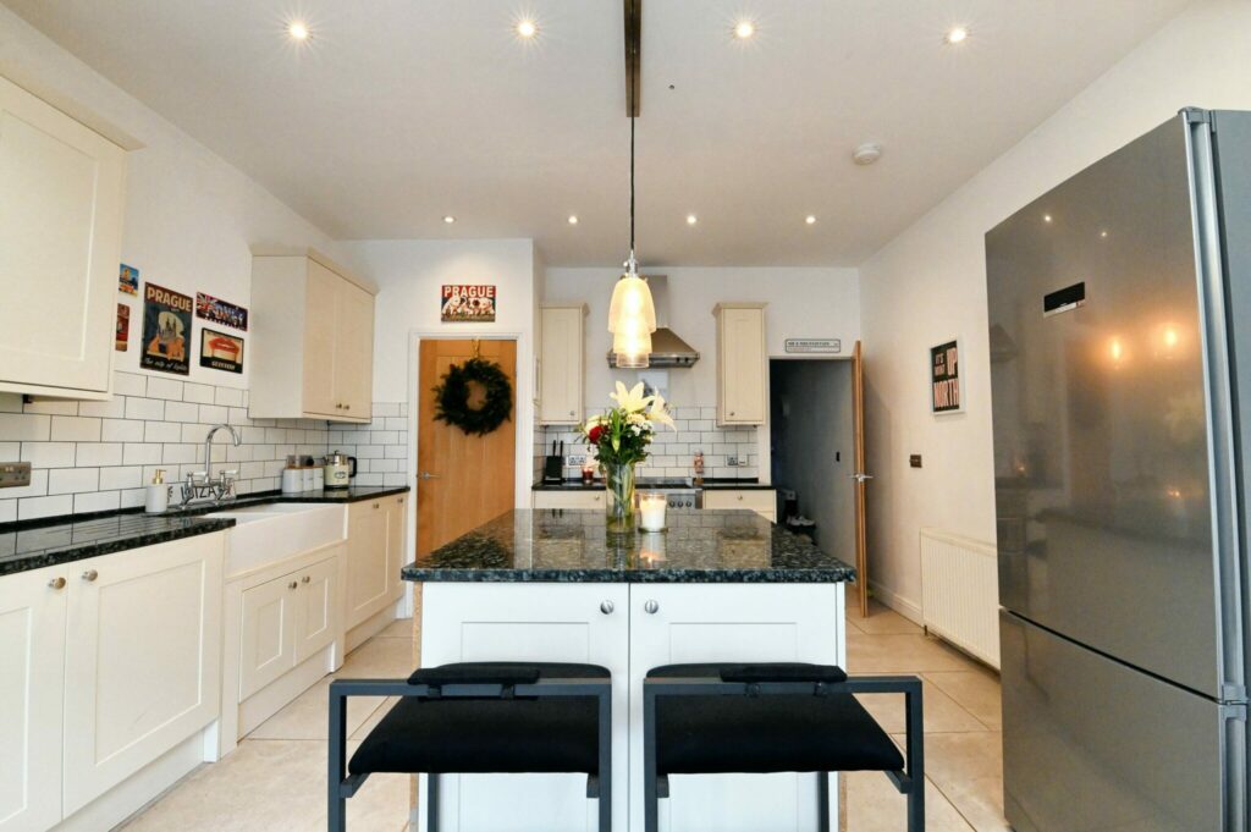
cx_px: 626
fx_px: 521
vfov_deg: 77.2
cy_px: 416
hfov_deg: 100.4
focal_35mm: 15
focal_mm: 15
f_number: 10
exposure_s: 1/125
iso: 6400
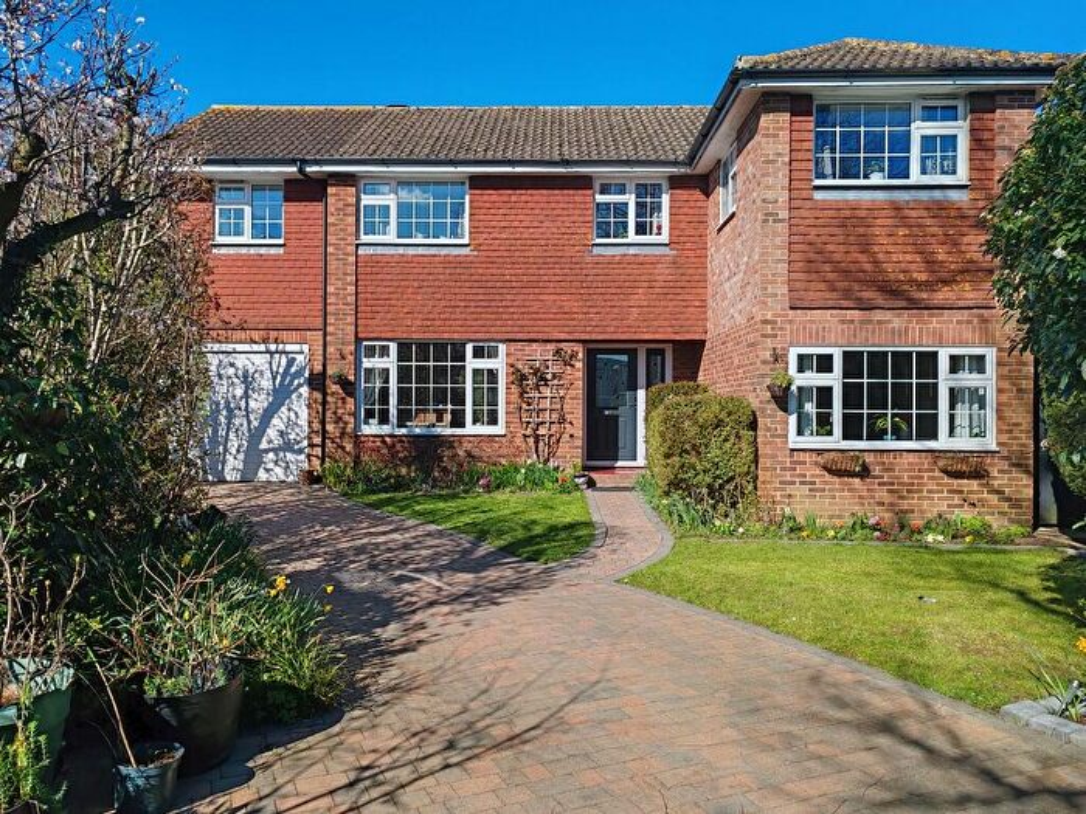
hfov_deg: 65.3
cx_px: 543
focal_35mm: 27
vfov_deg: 51.4
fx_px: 847
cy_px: 407
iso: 50
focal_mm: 6.12
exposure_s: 1/980
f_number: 1.9
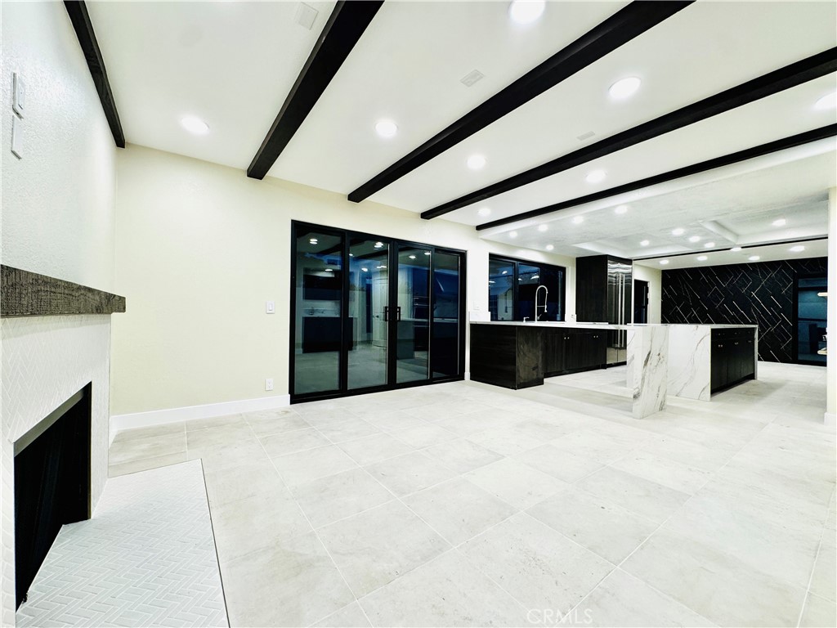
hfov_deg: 102.1
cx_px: 418
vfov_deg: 85.7
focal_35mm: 14
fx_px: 339
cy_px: 314
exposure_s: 1/120
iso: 200
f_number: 2.2
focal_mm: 2.22
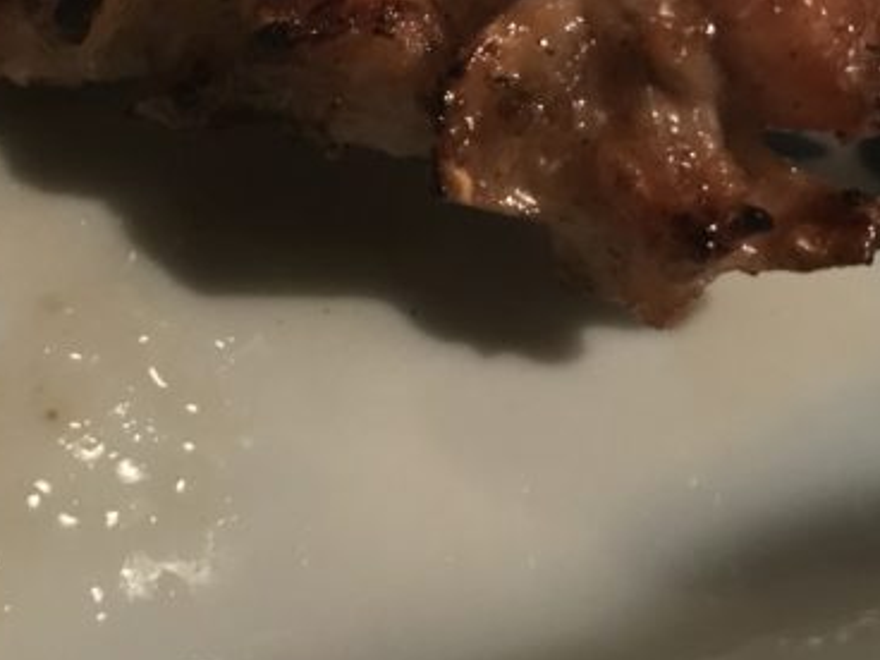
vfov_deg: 18.6
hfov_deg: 24.7
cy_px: 72
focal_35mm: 78
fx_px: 1983
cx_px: 196
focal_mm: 3.99
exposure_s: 1/4
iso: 100
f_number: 1.8
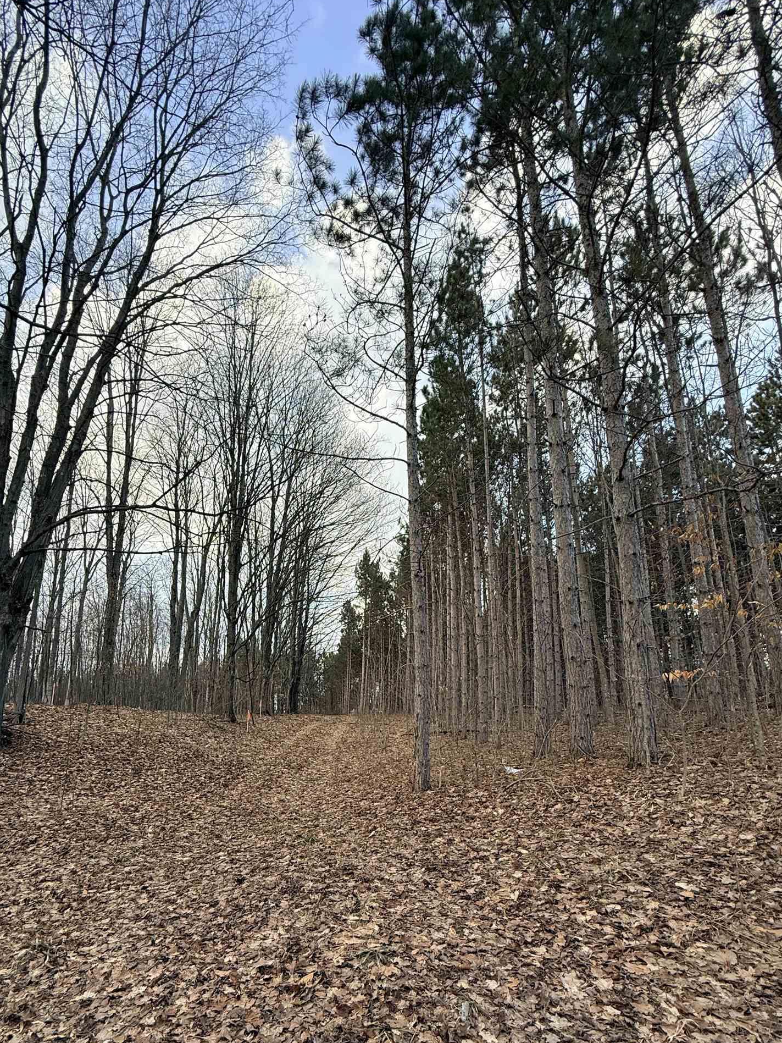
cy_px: 617
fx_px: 512
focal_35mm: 17
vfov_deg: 90.0
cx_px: 325
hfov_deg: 74.2
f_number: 2.2
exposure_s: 1/126
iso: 50
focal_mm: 2.22
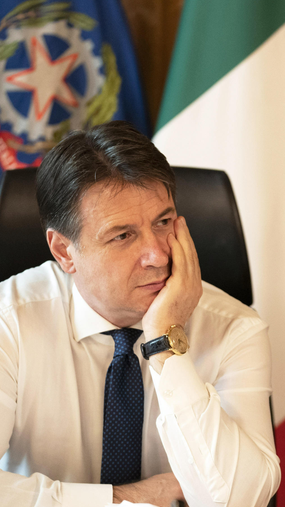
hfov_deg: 4.8
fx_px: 3399
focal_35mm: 253
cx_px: 265
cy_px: 284
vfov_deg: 8.5
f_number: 2.8
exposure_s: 1/200
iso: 3200
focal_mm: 142
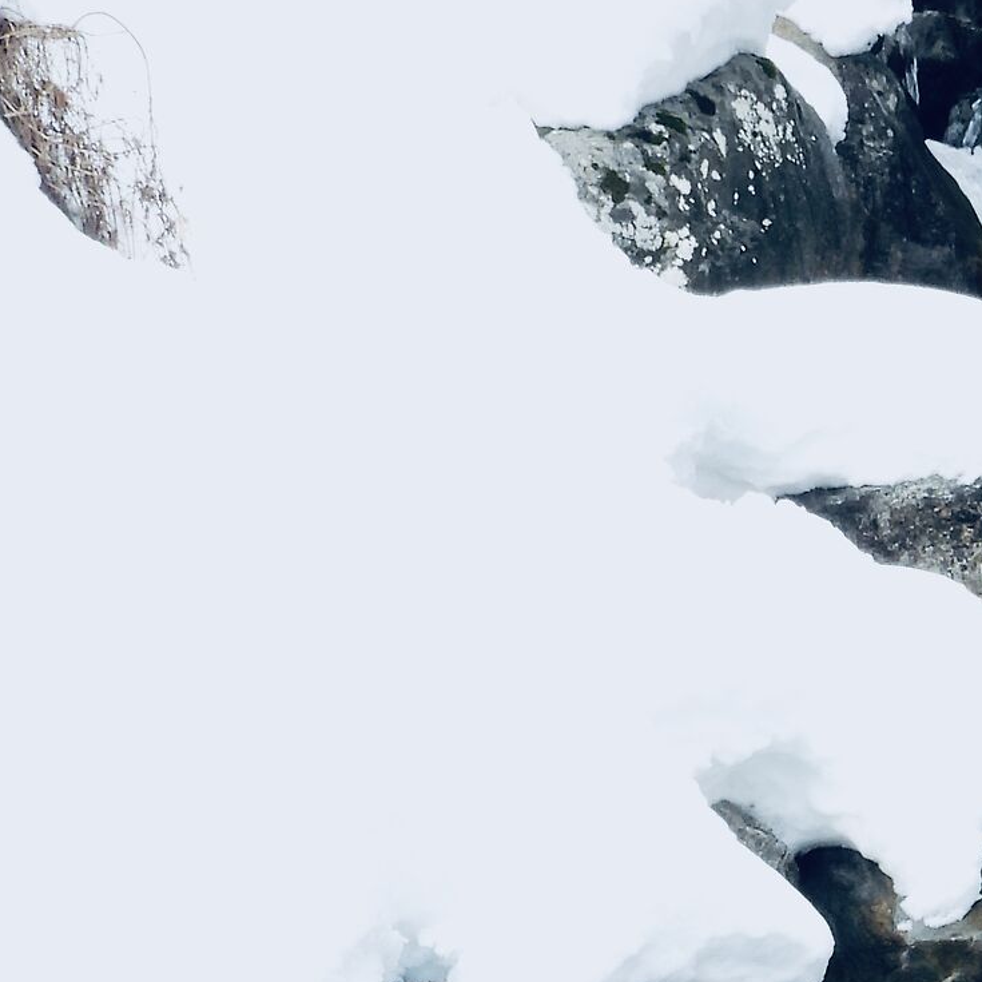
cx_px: 1132
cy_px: 1245
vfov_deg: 6.2
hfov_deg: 6.2
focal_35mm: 280
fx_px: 8987
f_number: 8
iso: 110
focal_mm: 17.5
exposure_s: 1/60
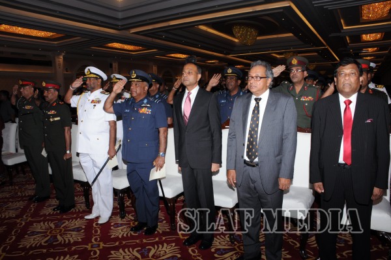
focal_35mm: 27
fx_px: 293
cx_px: 196
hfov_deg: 67.5
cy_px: 130
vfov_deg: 47.8
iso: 400
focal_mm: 18
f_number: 8
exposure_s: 1/160
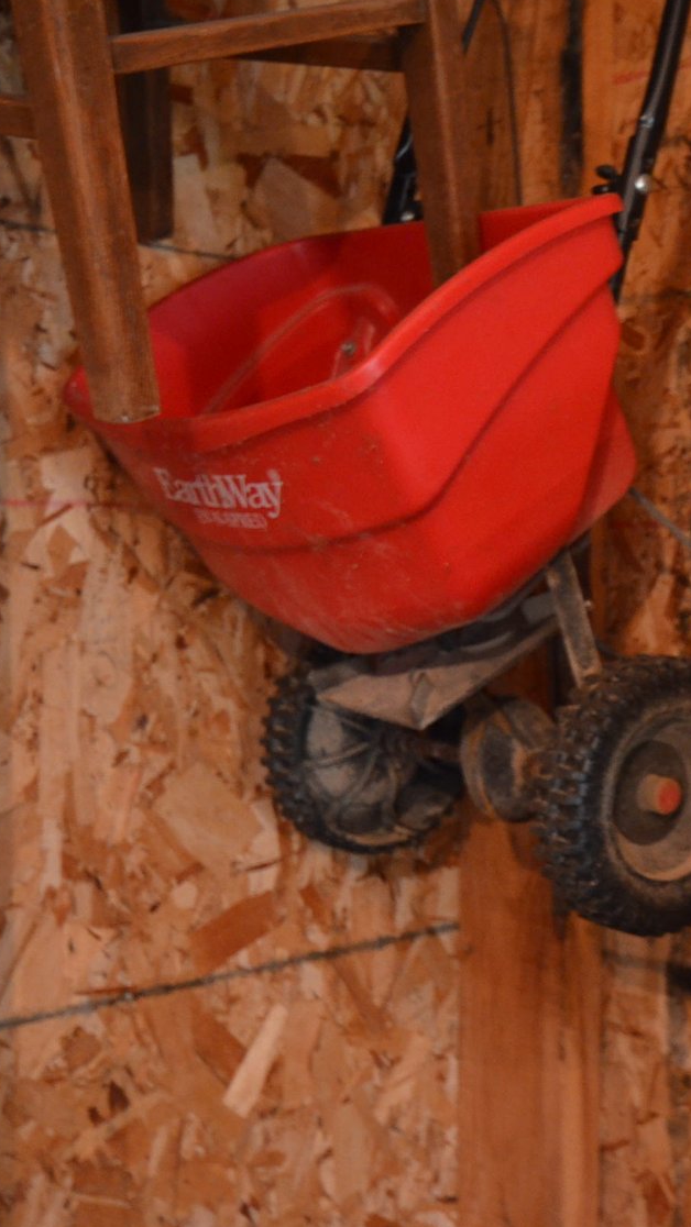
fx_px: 1726
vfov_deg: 39.2
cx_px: 715
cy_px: 606
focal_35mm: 53
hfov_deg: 21.7
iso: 1800
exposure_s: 1/60
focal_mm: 22
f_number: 4.5
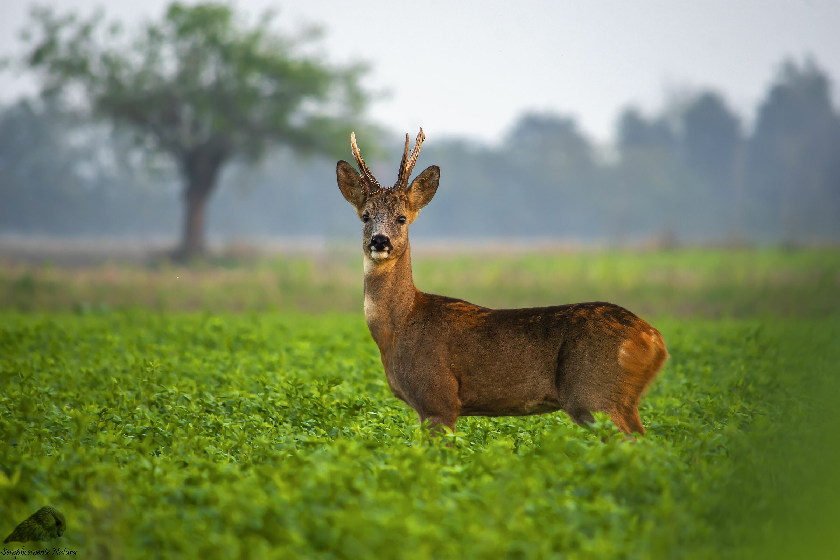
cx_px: 420
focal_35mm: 450
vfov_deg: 3.1
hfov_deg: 4.6
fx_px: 10499
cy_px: 280
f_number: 5.6
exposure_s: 1/160
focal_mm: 300
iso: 500
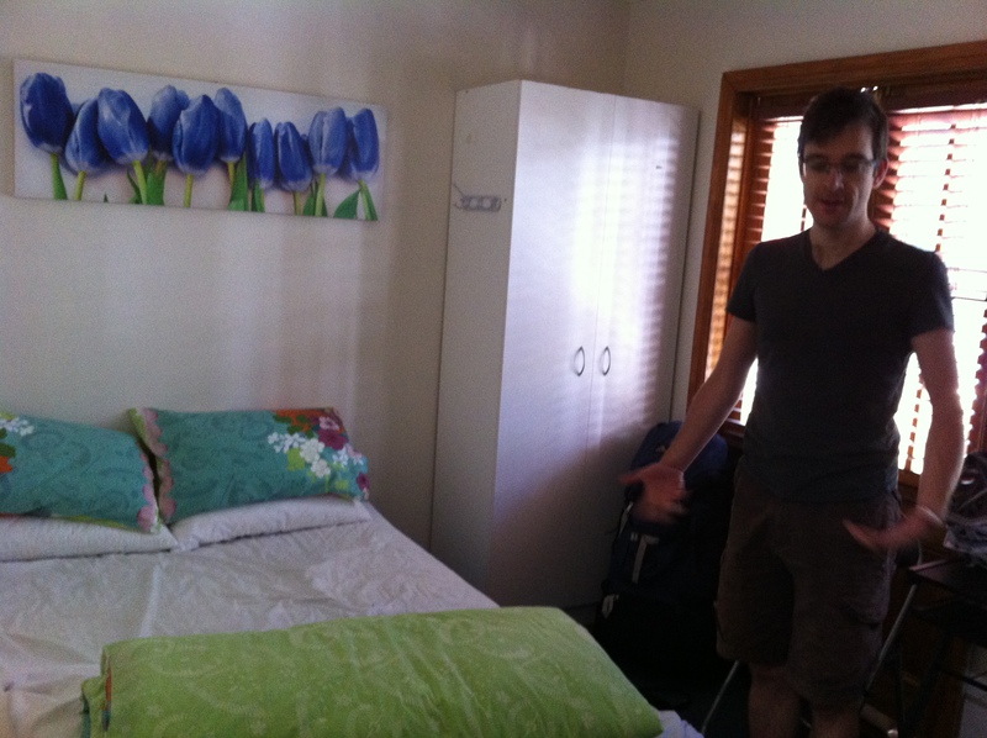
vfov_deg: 40.6
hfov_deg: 52.7
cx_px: 494
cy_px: 369
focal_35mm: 35
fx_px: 997
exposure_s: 1/15
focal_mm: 3.85
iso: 320
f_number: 2.8
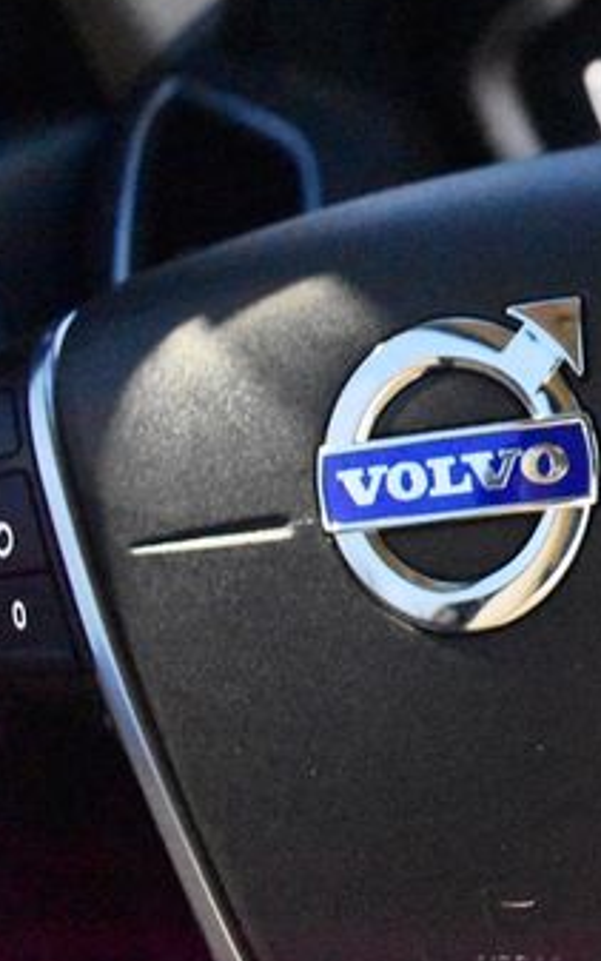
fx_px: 1518
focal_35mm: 58
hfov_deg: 19.6
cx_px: 889
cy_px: 384
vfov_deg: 35.0
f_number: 3.8
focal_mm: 20
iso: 12800
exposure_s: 1/20
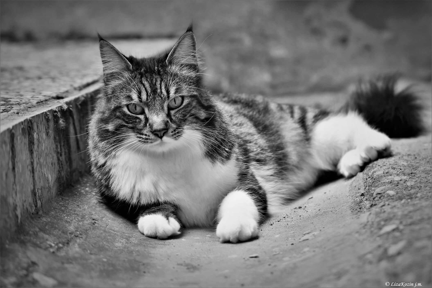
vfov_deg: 13.0
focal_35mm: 105
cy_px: 144
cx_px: 216
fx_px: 1260
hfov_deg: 19.5
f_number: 4
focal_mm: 70
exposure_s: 1/125
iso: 280
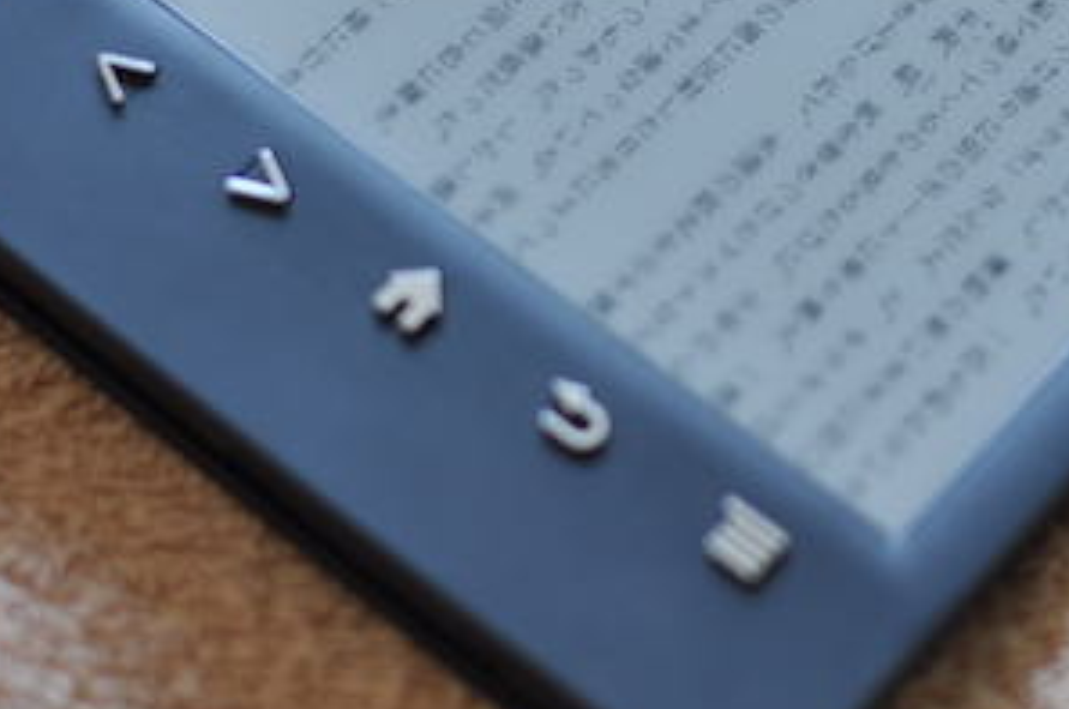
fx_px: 3352
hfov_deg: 17.9
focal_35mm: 113
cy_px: 23
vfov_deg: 12.0
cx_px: 875
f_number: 2.5
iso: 200
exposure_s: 1/30
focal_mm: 35
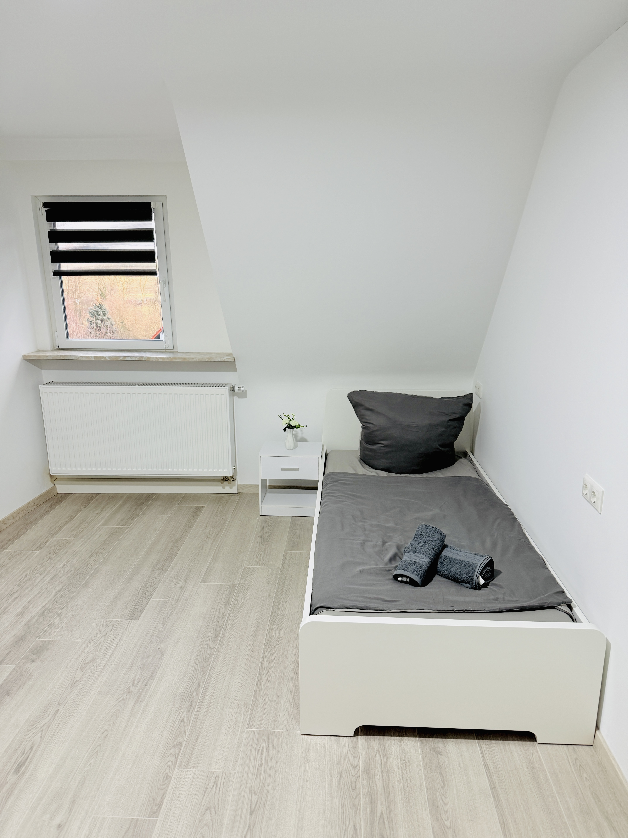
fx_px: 581
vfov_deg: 71.6
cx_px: 314
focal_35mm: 24
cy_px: 419
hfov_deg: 56.8
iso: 125
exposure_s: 1/50
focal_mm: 6.76
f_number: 1.78
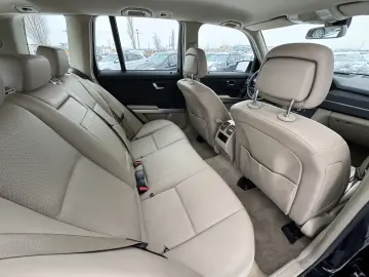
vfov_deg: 85.7
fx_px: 149
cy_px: 138
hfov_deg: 102.1
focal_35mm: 14
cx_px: 184
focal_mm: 2.22
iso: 125
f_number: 2.2
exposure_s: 1/99
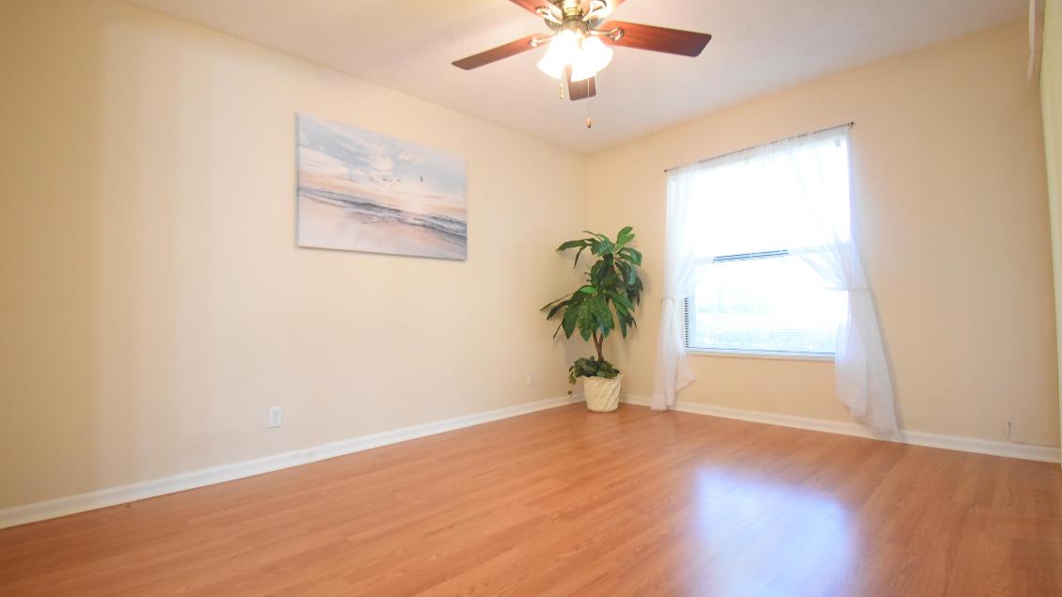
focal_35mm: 16
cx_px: 539
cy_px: 298
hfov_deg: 99.4
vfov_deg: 67.1
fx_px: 451
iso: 2200
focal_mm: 10
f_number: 4.5
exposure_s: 1/60
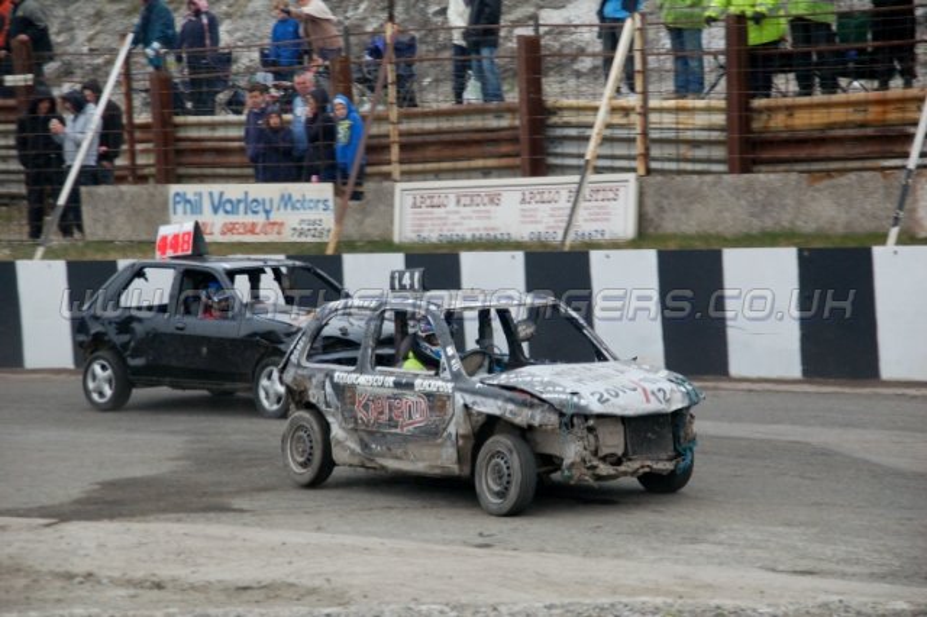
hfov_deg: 14.4
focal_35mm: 142
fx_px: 3667
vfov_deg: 9.6
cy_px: 308
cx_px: 464
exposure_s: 1/500
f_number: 5.6
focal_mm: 95
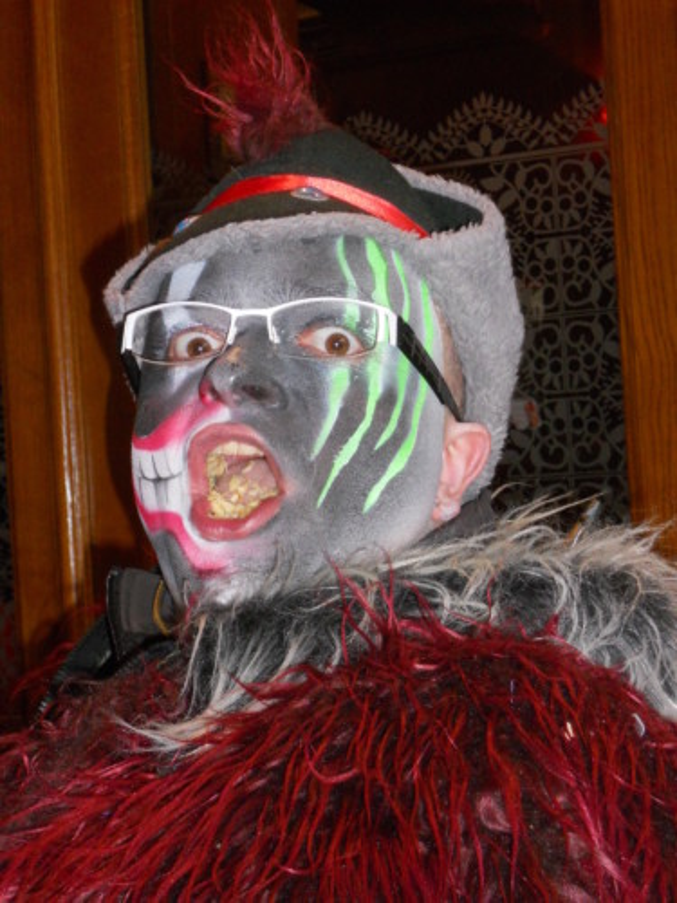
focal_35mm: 77
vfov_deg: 25.3
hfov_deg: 19.1
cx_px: 338
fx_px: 2008
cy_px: 452
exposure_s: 1/60
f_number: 5.9
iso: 400
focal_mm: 13.9
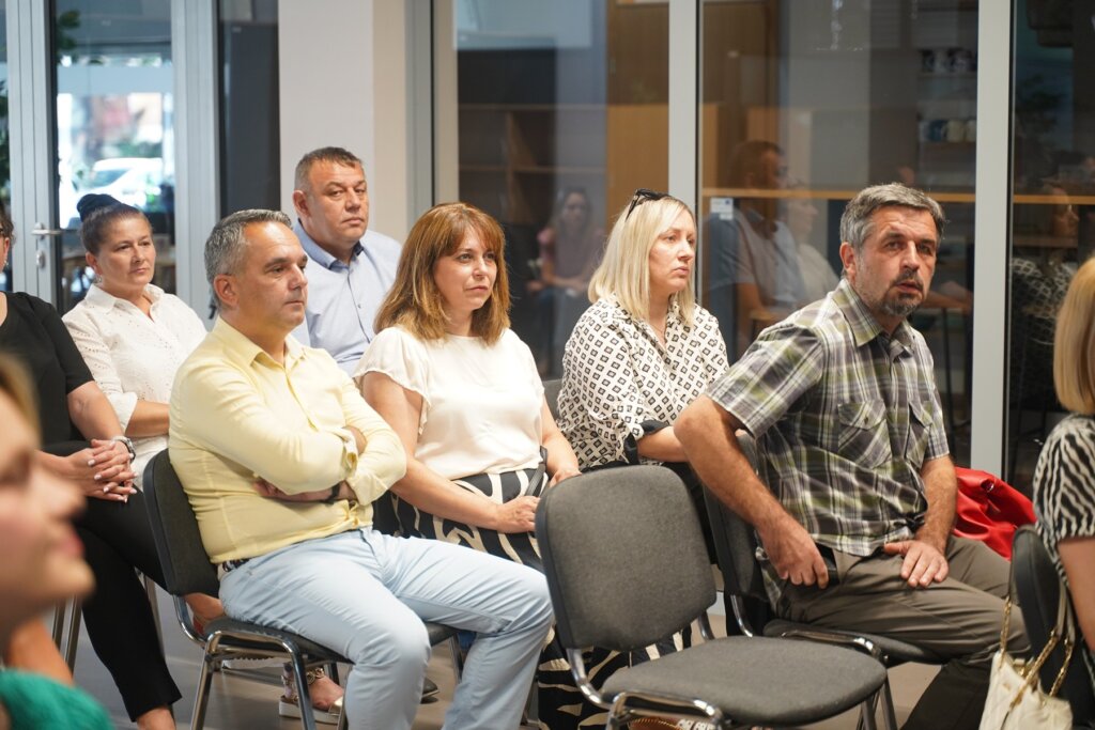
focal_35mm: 75
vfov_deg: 18.2
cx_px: 548
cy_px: 365
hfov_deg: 27.0
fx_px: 2281
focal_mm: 75
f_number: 2.8
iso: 1250
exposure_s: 1/125
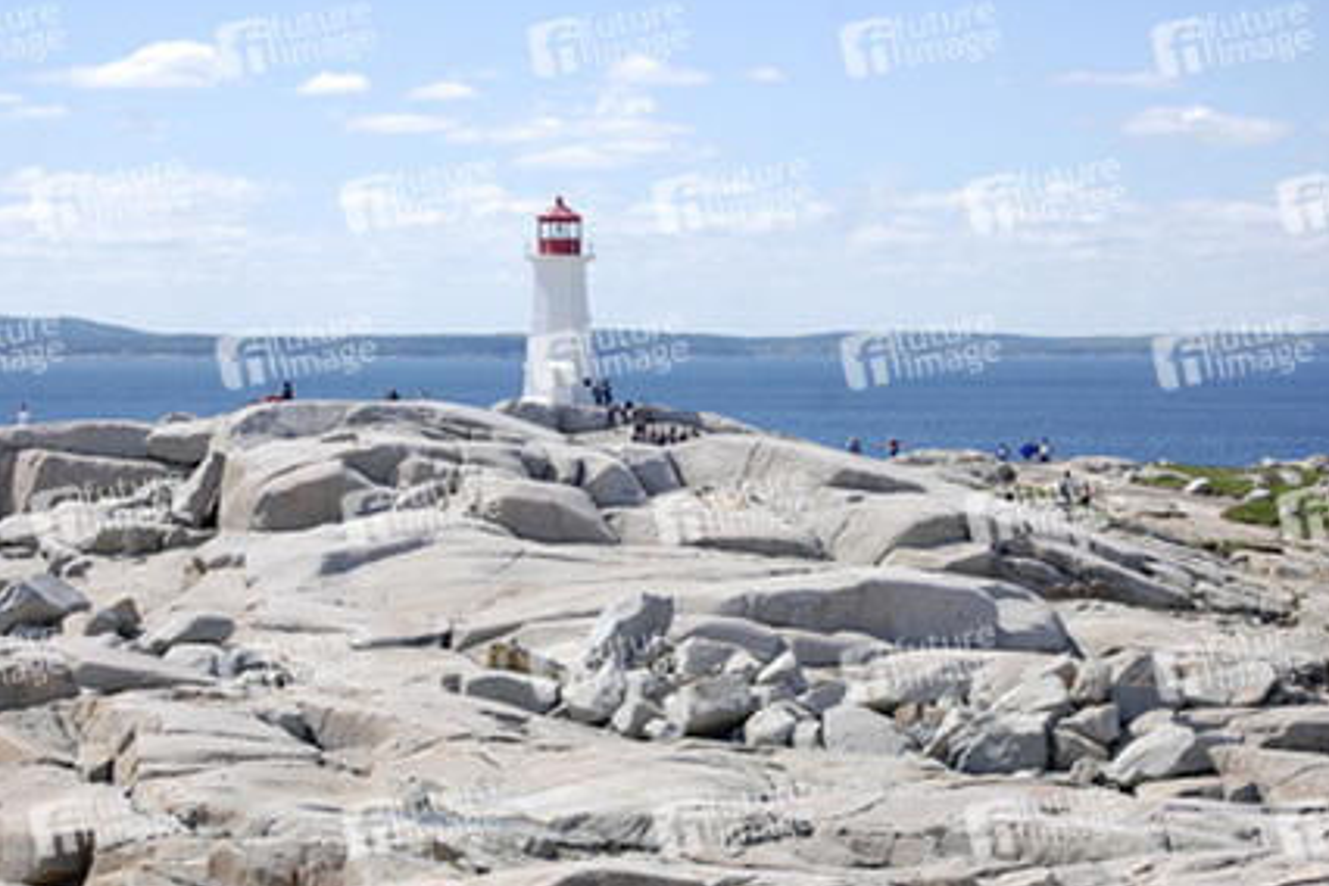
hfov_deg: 22.1
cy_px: 431
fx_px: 3396
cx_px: 650
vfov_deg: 14.9
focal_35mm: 92
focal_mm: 58
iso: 200
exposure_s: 1/800
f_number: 7.1
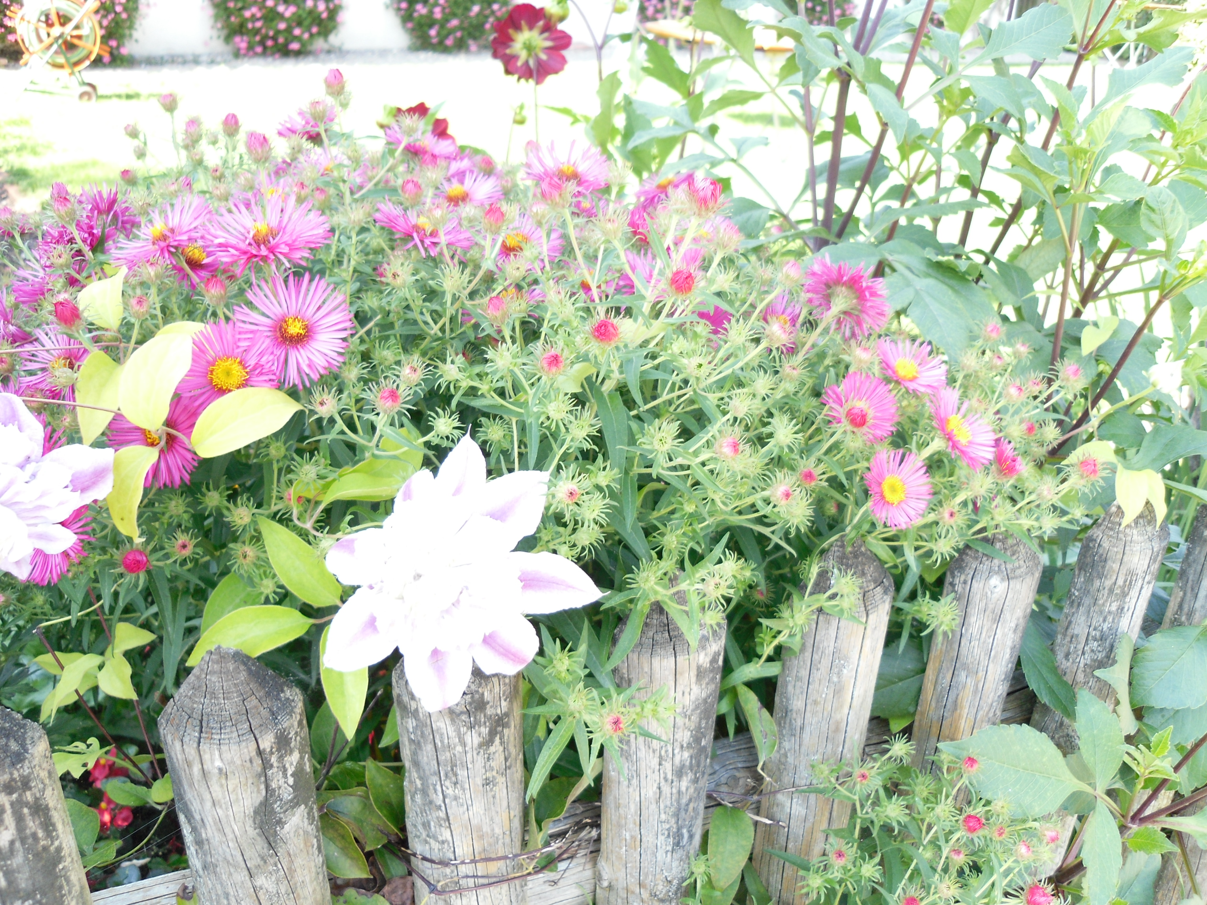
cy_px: 452
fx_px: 1186
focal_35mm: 34
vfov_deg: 41.8
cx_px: 604
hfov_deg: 54.0
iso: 100
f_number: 2.8
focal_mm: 6
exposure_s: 1/56
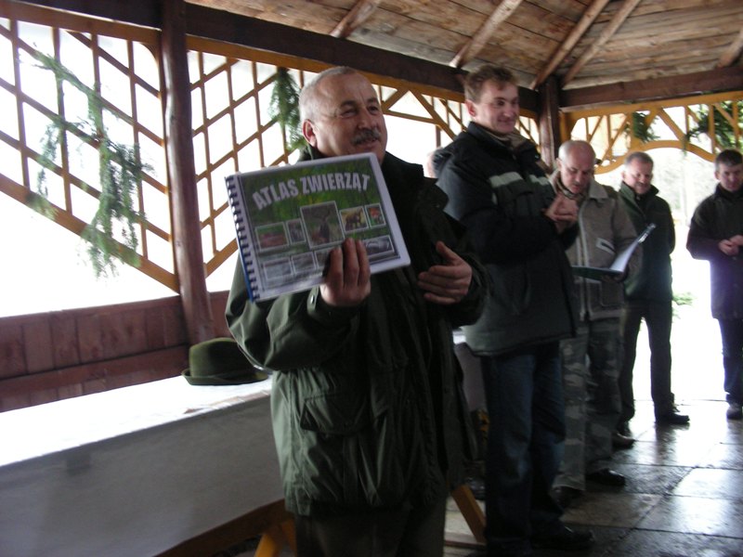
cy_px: 278
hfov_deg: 49.0
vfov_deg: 37.7
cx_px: 372
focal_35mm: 38
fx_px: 816
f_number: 3.5
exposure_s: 1/16.8
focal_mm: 6.3
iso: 200
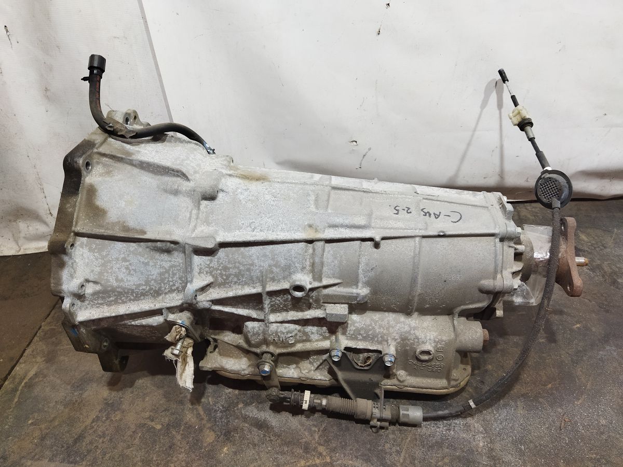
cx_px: 312
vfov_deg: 51.4
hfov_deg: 65.3
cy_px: 234
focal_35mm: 27
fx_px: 486
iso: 241
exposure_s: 1/50
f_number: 1.79
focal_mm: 4.71
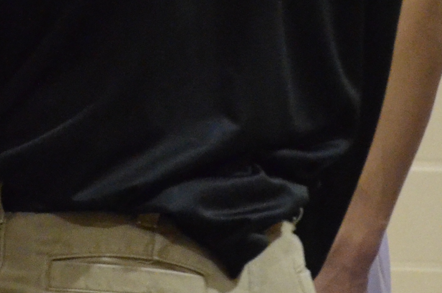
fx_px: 8776
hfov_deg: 2.9
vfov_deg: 1.9
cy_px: 437
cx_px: -373
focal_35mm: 716
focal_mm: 105
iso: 4000
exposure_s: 1/80
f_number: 5.6
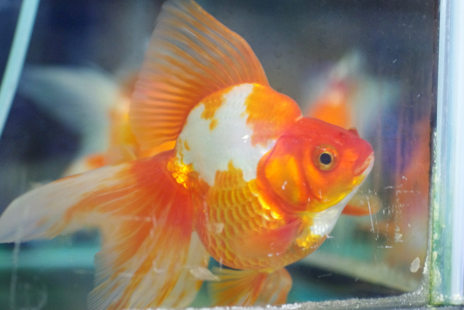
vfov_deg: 18.2
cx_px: 232
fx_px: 967
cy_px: 155
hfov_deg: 27.0
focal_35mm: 75
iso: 1600
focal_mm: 50
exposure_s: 1/25
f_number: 2.8
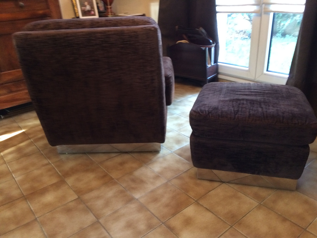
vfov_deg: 48.2
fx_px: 266
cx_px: 158
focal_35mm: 29
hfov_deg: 61.7
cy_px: 119
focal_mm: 4.15
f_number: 2.2
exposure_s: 1/20
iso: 250
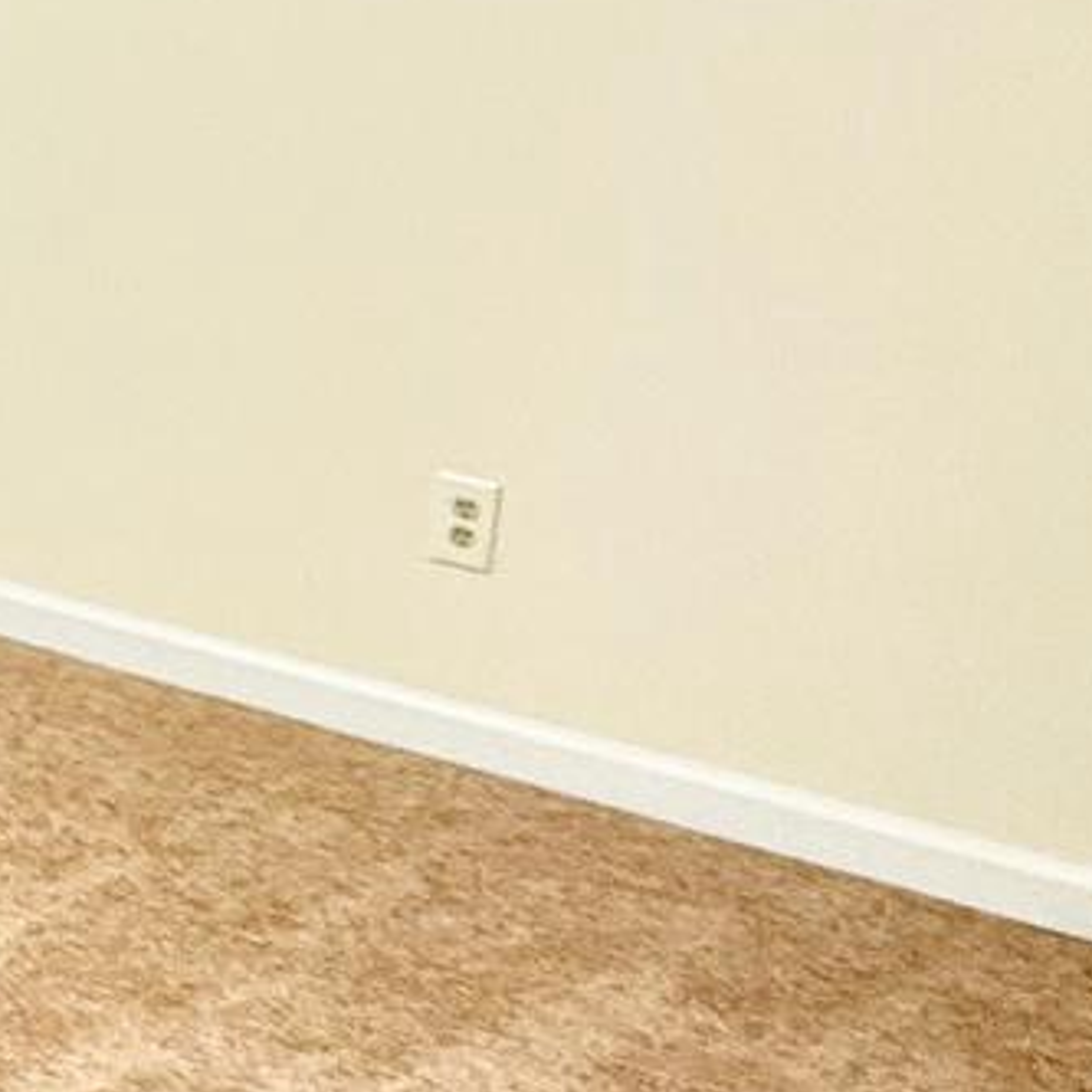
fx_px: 2712
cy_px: 318
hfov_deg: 18.7
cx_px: -751
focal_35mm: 76
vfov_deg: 22.6
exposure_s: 1/60
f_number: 2.2
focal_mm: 2.22
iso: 320
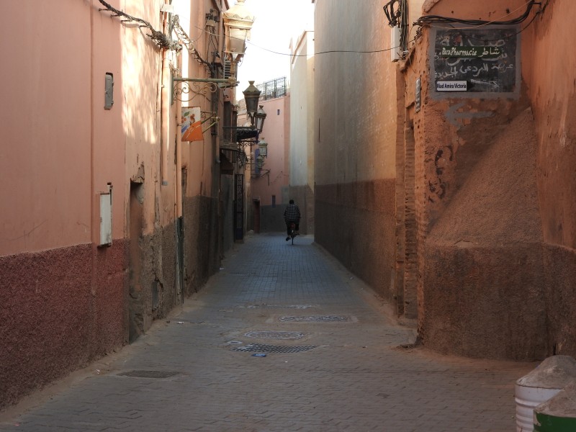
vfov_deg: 17.4
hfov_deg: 23.0
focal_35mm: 85
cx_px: 288
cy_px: 216
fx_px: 1414
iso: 100
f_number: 4.5
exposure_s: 1/160
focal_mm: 15.2
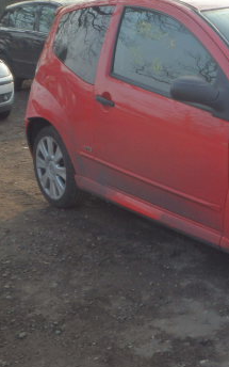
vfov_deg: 29.0
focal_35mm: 71
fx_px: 709
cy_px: 169
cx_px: 322
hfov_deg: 17.0
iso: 125
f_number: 4.5
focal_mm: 6.4
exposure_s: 1/400
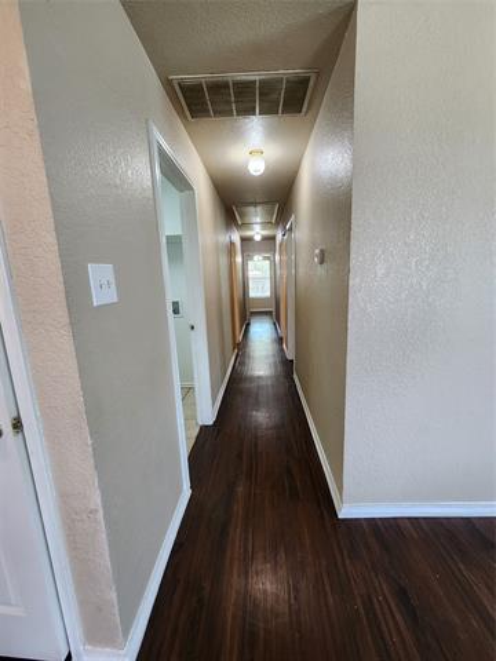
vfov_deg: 106.2
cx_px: 248
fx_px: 248
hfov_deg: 89.9
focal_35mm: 13
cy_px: 330
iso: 250
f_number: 2.2
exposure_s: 1/60
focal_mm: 2.2
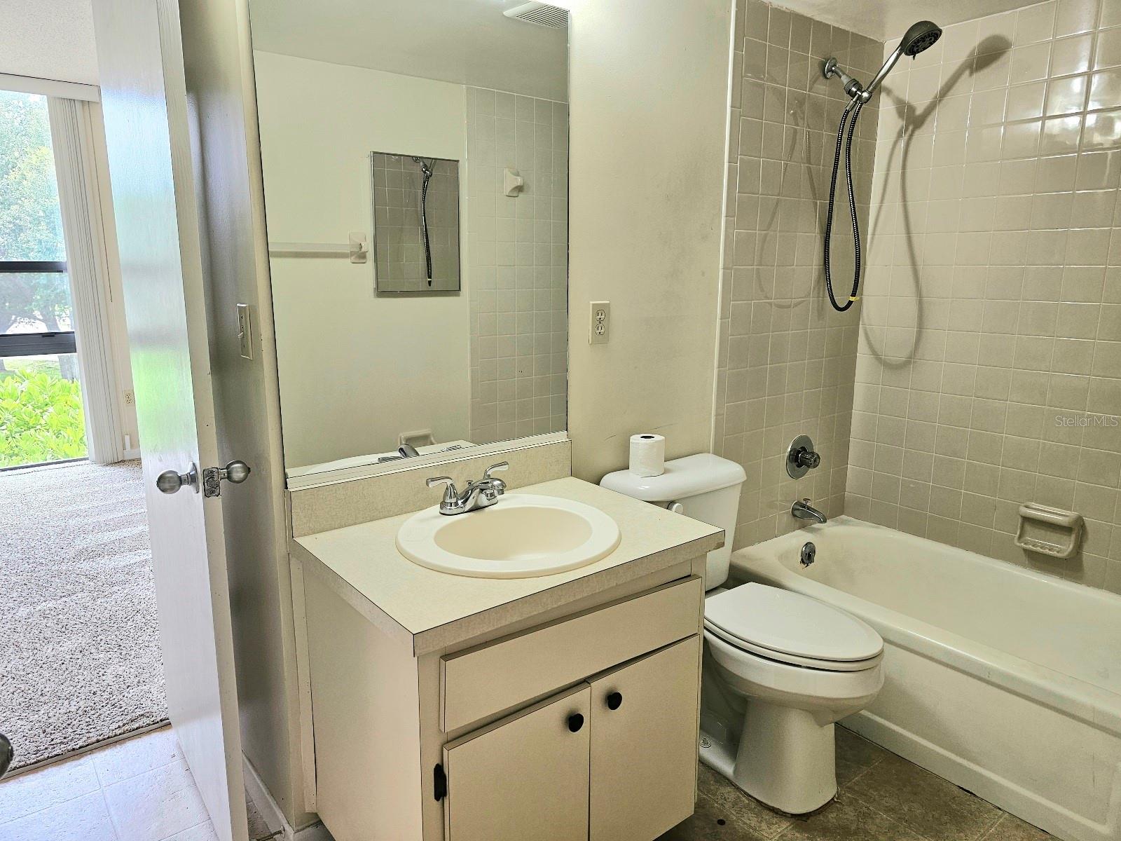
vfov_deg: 58.9
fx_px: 745
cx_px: 560
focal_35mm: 23
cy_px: 420
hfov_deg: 73.9
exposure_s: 1/120
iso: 160
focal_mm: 6.3
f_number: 1.7
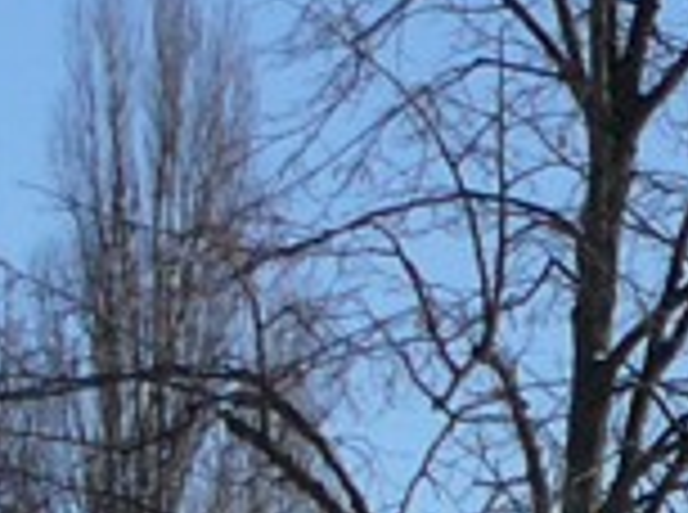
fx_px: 4660
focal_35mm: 235
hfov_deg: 7.6
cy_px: 1310
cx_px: 1889
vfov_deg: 6.0
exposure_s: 1/640
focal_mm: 5.2
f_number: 2.8
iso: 100
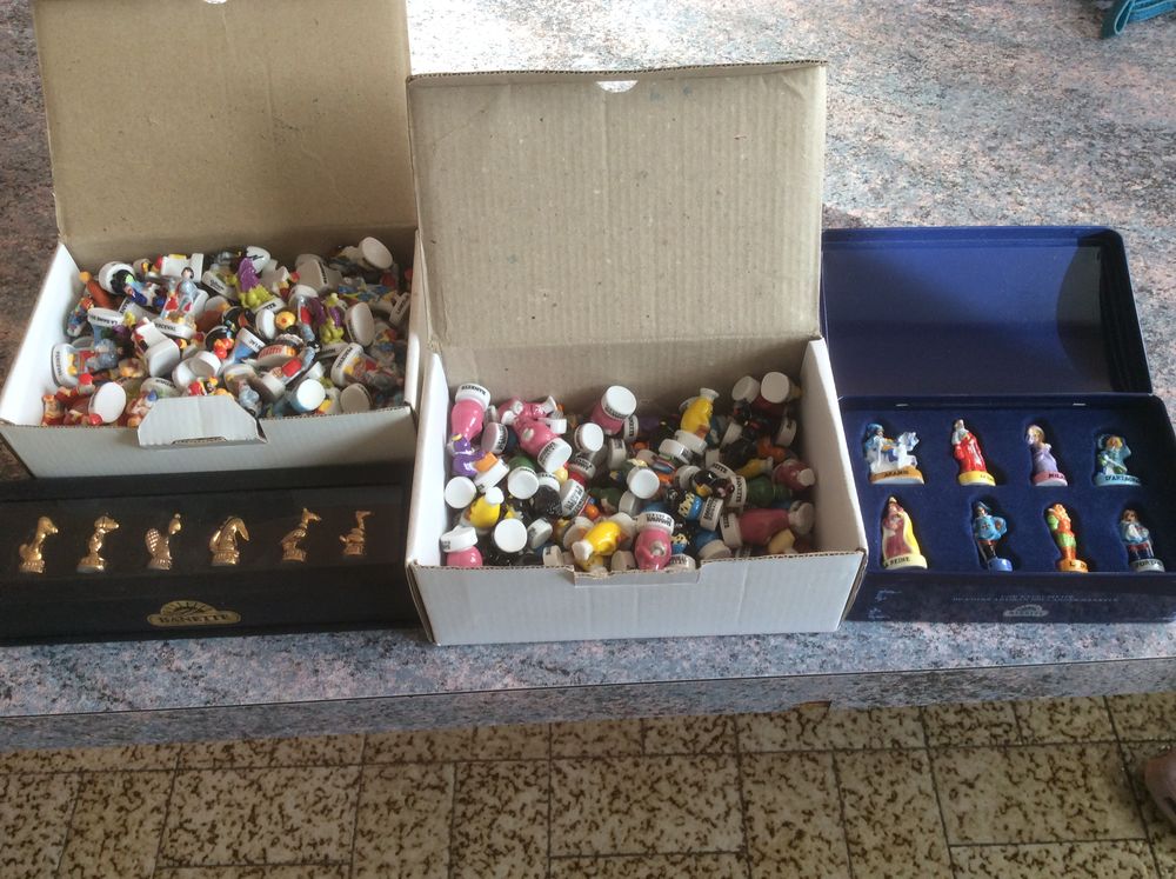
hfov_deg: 56.9
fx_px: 1086
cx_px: 588
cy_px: 440
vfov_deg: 44.1
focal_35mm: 32
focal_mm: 3.3
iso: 40
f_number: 2.4
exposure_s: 1/50
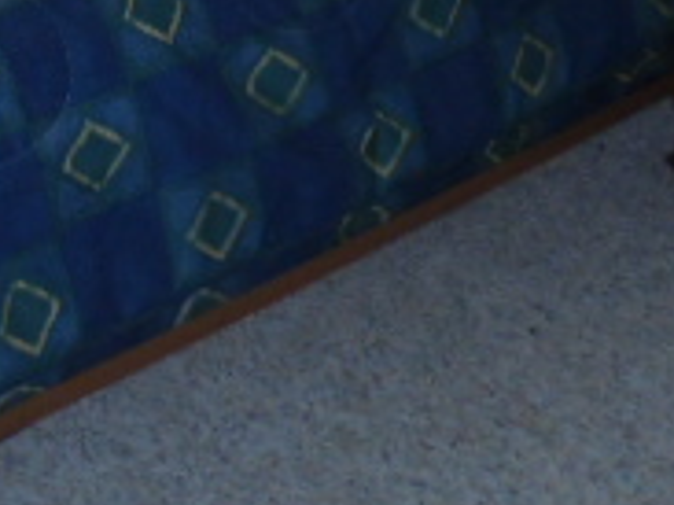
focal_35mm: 91
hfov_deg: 21.1
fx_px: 1771
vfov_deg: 15.0
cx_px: 77
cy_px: -251
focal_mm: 4.6
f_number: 3.5
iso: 250
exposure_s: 1/60
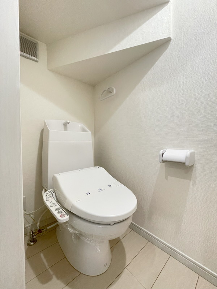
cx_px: 108
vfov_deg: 102.1
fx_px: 117
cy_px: 144
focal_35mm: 14
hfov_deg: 85.7
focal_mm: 1.55
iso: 200
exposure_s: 1/50
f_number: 2.4
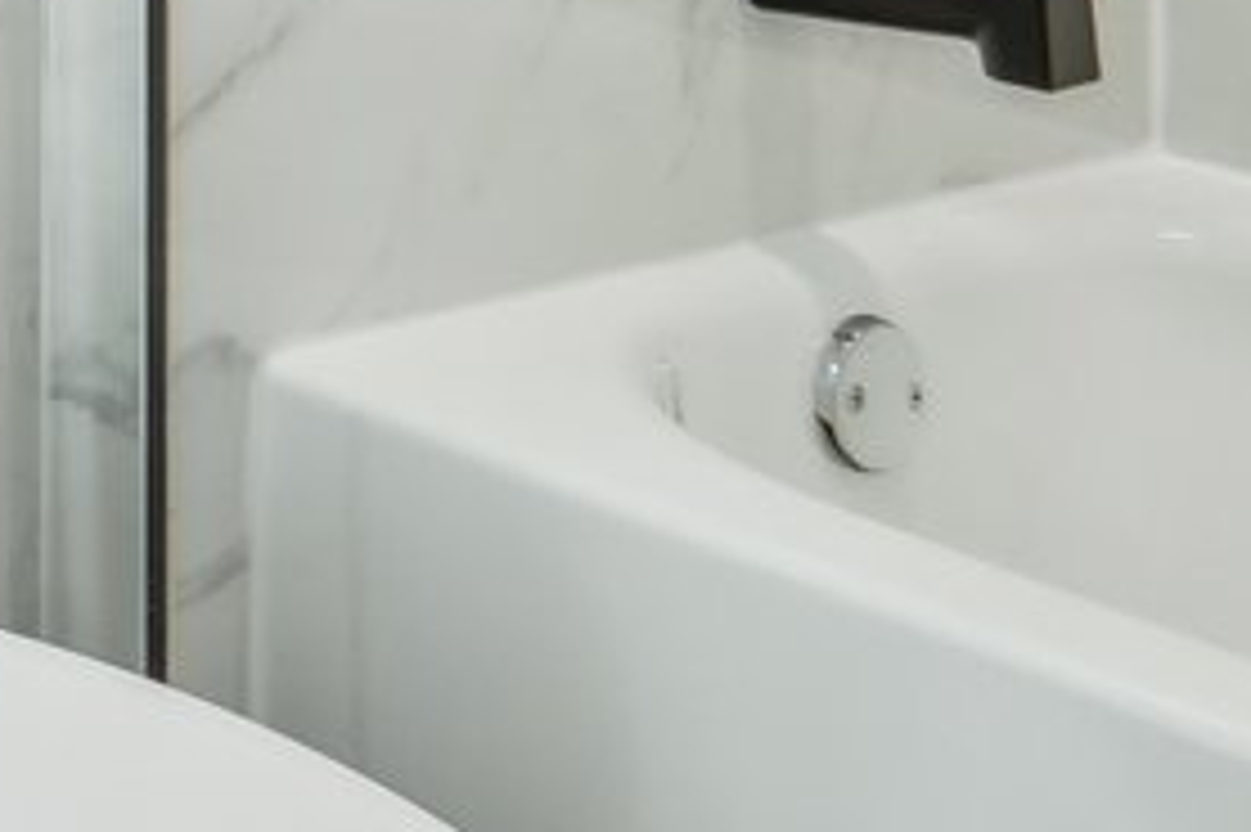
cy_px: -1097
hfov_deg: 13.0
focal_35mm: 118
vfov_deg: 10.2
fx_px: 4098
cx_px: -1796
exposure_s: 1/5
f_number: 8
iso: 400
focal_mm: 16
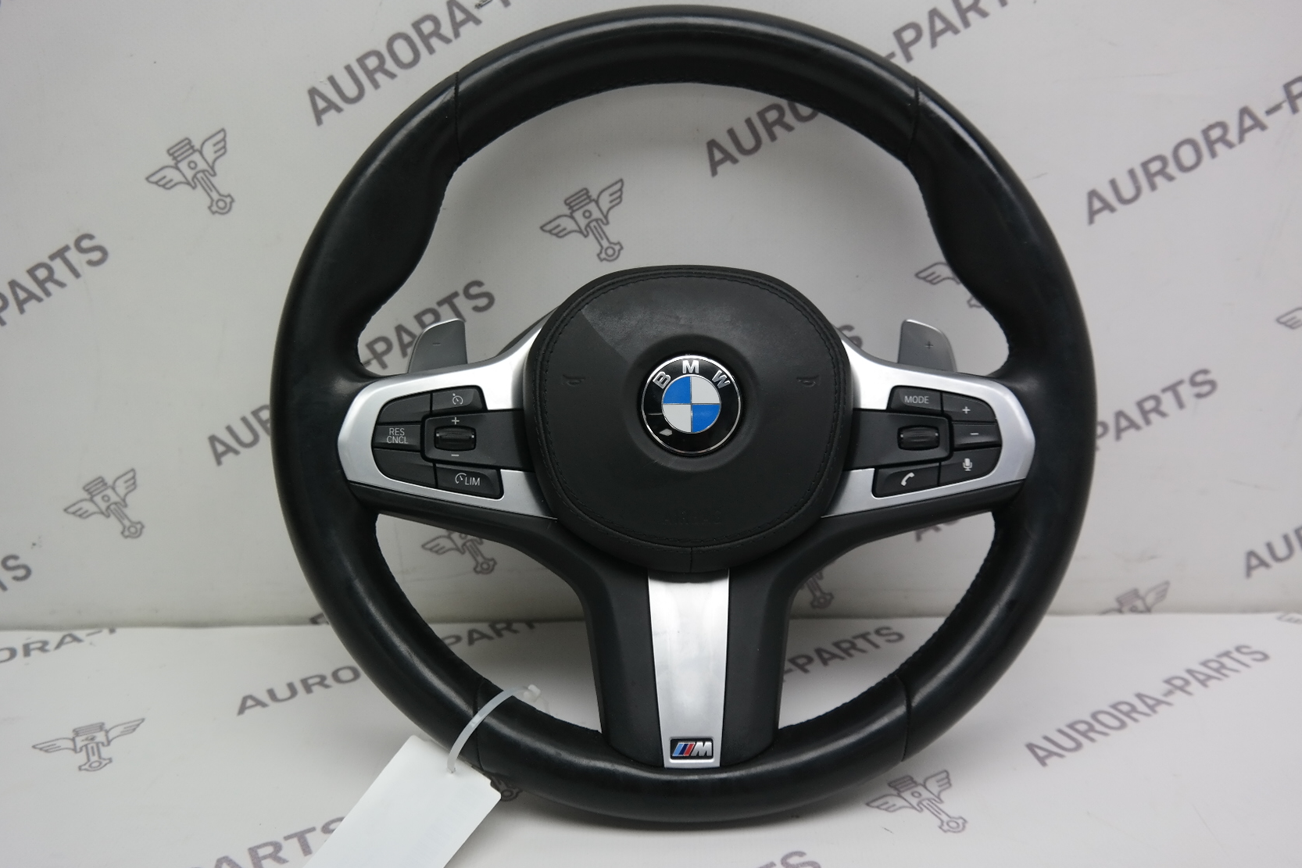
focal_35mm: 28
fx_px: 1013
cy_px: 427
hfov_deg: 65.4
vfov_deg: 46.4
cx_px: 674
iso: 200
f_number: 3.5
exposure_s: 1/80
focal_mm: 18
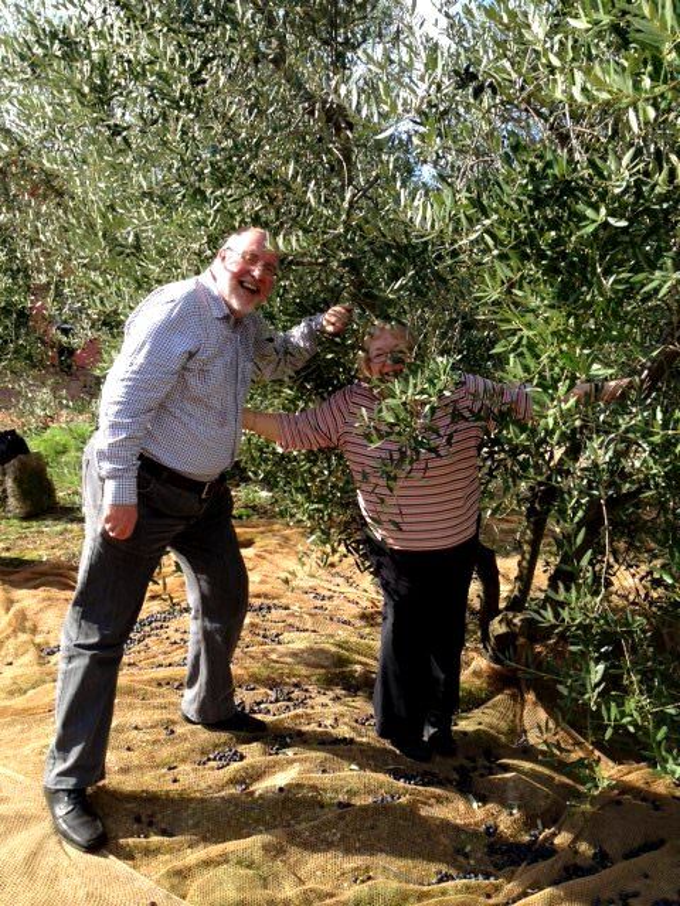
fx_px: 917
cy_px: 453
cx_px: 340
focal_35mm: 35
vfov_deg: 52.6
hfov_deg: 40.7
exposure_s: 1/627
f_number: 2.4
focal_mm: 4.28
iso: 50
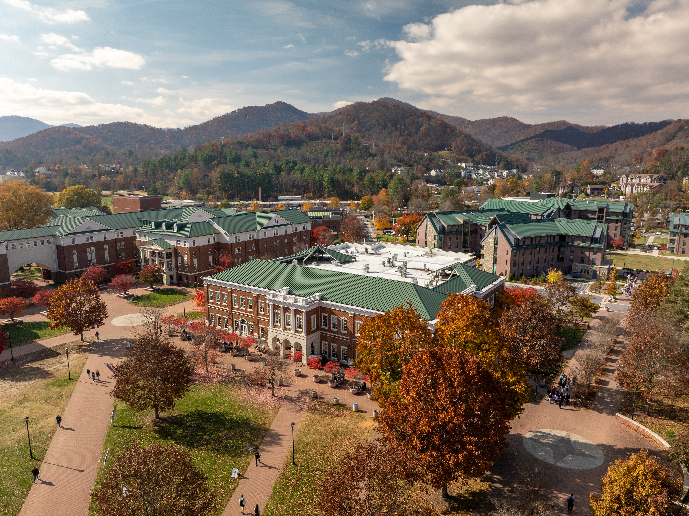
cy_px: 258
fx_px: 477
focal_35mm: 24
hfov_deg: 71.6
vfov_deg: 56.8
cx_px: 344
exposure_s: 1/160
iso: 100
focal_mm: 12.29
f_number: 4
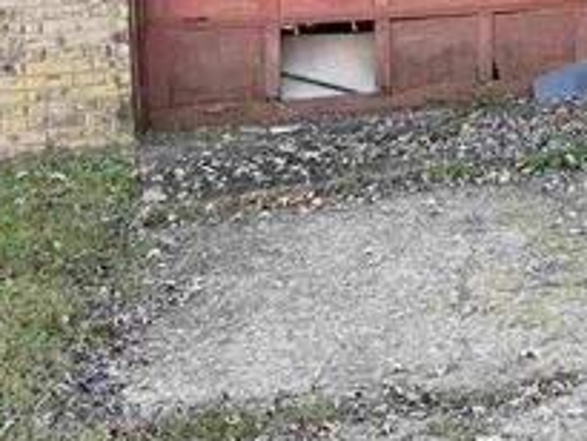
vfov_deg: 18.6
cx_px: 747
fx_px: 1273
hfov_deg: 23.2
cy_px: -97
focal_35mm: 75
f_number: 1.78
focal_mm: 6.76
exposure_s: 1/187
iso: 64
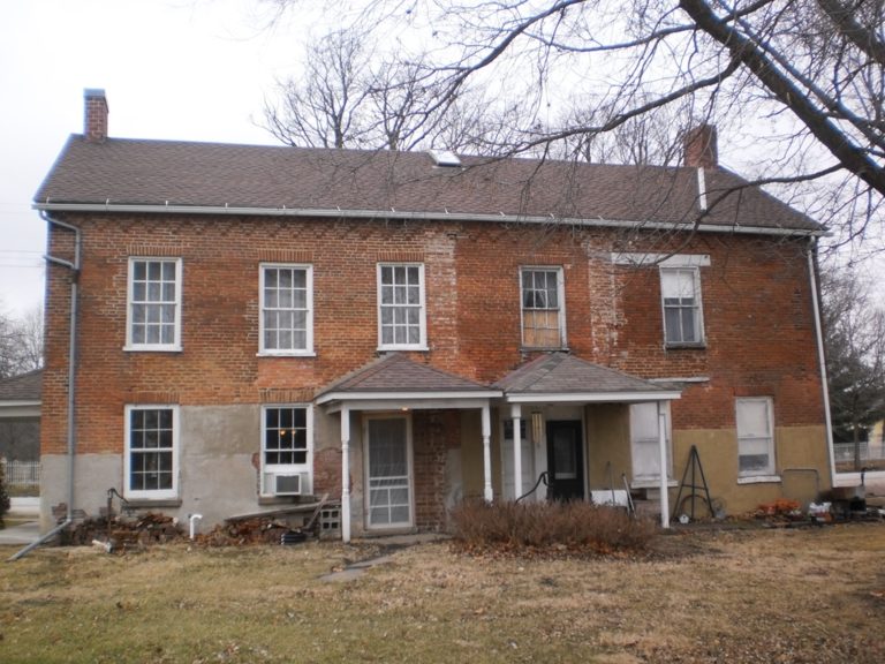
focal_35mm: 36
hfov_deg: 51.4
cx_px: 442
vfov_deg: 39.7
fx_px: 920
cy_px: 332
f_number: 3.1
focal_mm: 6.3
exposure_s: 1/125
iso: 100
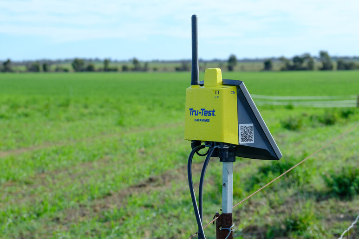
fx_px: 778
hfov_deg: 26.0
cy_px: 116
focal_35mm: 78
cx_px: 176
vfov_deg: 17.5
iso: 400
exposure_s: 1/500
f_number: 8
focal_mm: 50
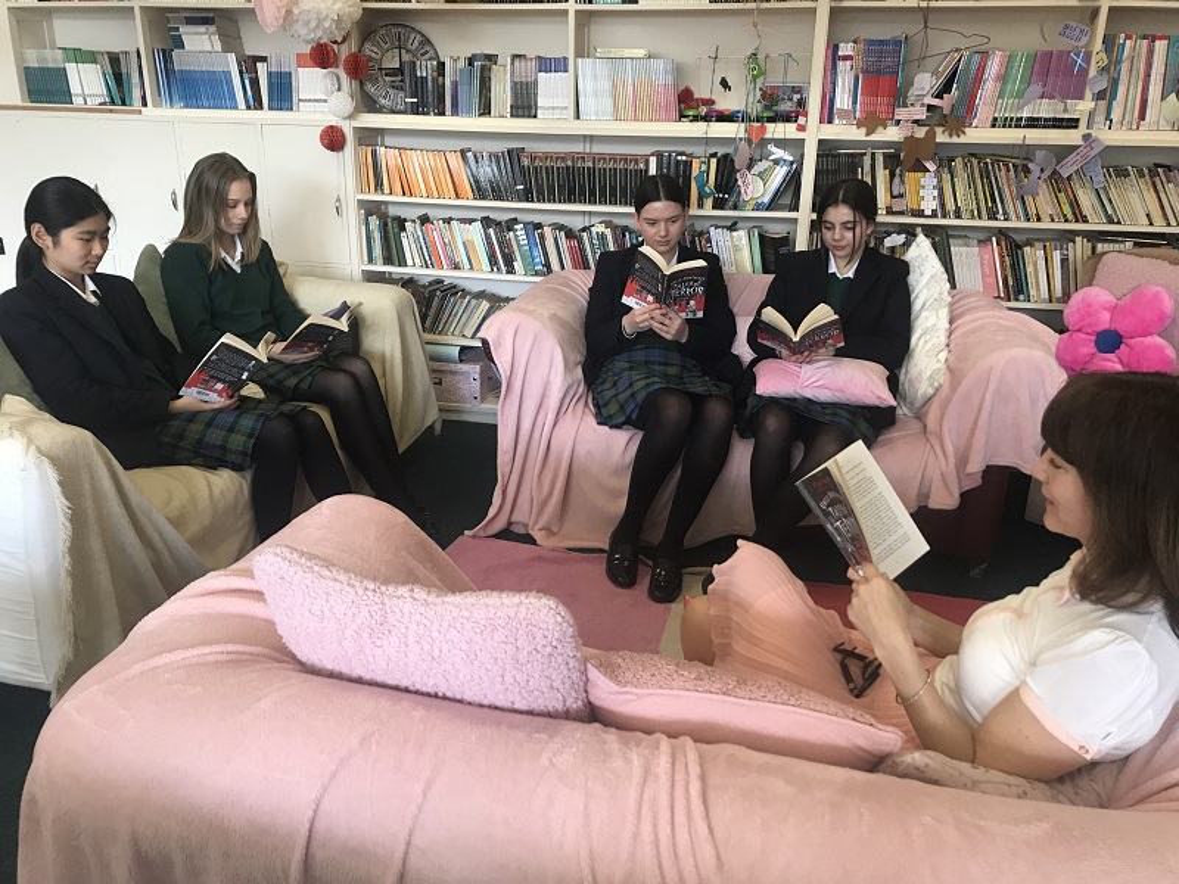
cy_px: 442
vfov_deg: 49.7
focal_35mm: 28
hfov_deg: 63.4
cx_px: 590
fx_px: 954
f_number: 1.8
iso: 25
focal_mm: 3.99
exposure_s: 1/33
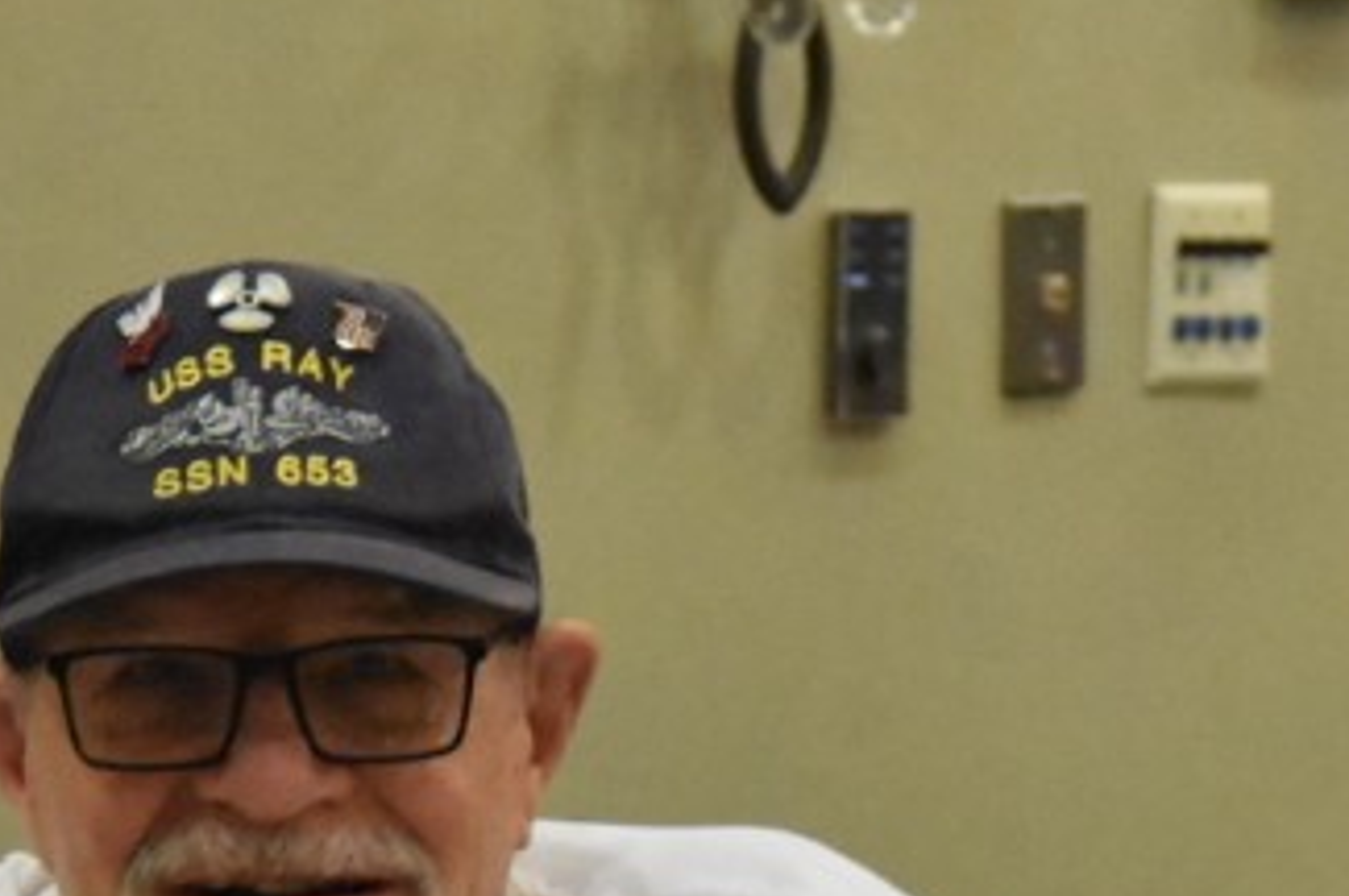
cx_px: 419
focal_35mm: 330
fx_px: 12353
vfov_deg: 4.1
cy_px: 1083
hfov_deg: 6.2
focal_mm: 62
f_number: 5.3
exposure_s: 1/125
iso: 7200
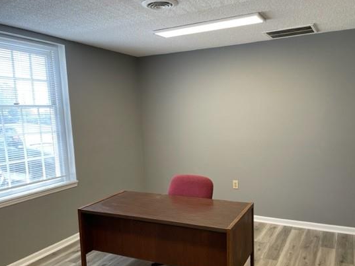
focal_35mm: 31
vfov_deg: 45.3
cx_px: 177
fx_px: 318
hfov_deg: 58.3
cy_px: 156
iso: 80
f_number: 1.6
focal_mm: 4.2
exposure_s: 1/120
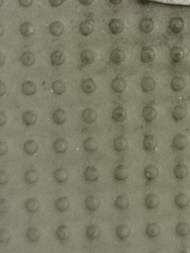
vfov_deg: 11.0
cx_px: 173
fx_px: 1259
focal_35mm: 172
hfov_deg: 8.6
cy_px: -153
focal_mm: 4.75
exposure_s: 1/25.7
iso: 400
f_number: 1.8
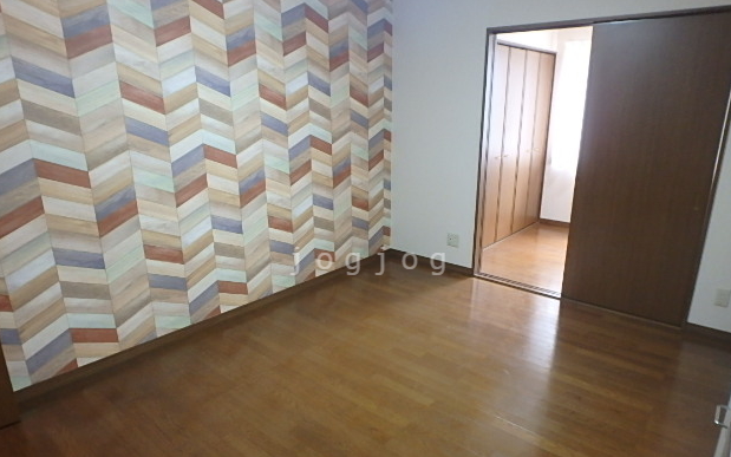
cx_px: 371
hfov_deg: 77.1
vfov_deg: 52.8
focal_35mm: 23
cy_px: 261
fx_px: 458
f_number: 3.5
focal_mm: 3.7
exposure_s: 1/30
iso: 400
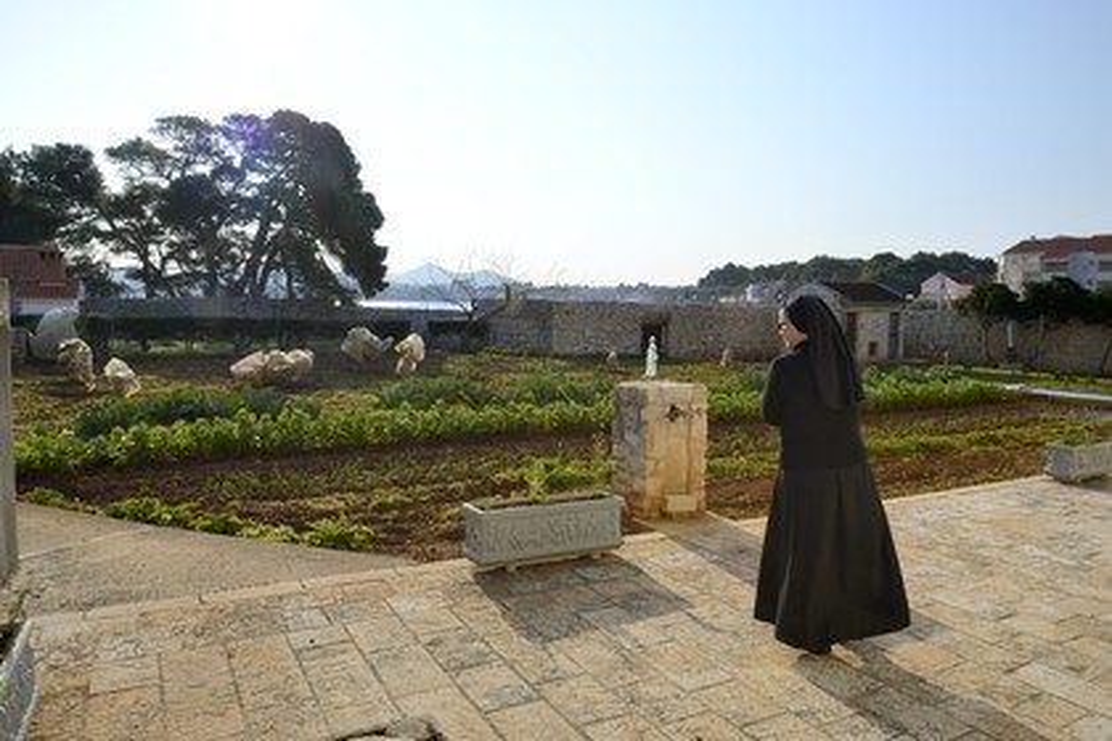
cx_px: 556
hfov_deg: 73.7
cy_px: 370
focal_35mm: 24
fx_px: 741
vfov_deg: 53.1
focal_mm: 24
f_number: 16
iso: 200
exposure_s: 1/200
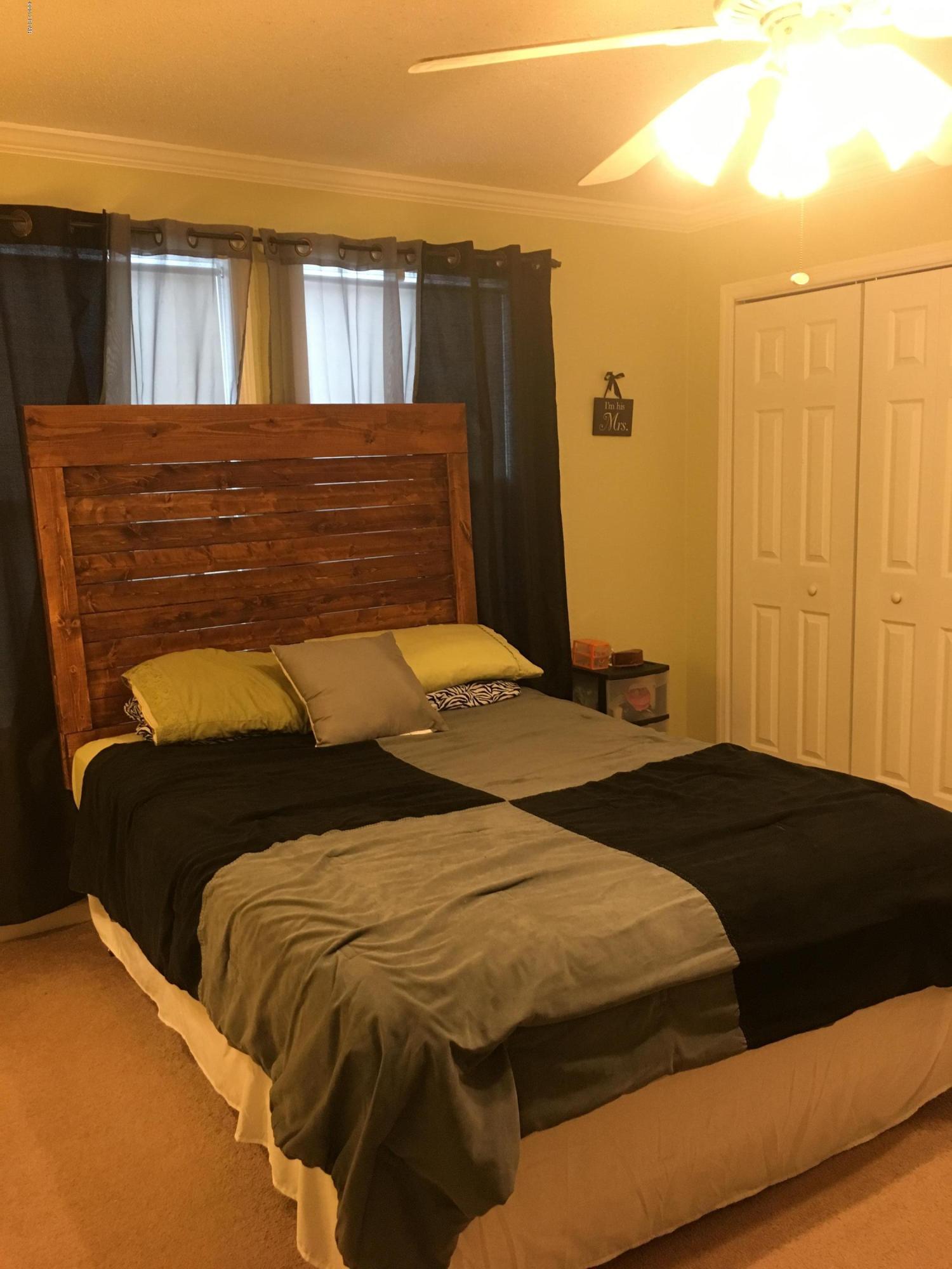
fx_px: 1063
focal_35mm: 29
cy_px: 634
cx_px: 476
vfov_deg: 61.7
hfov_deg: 48.2
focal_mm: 4.15
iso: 125
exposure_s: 1/30
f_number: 2.2
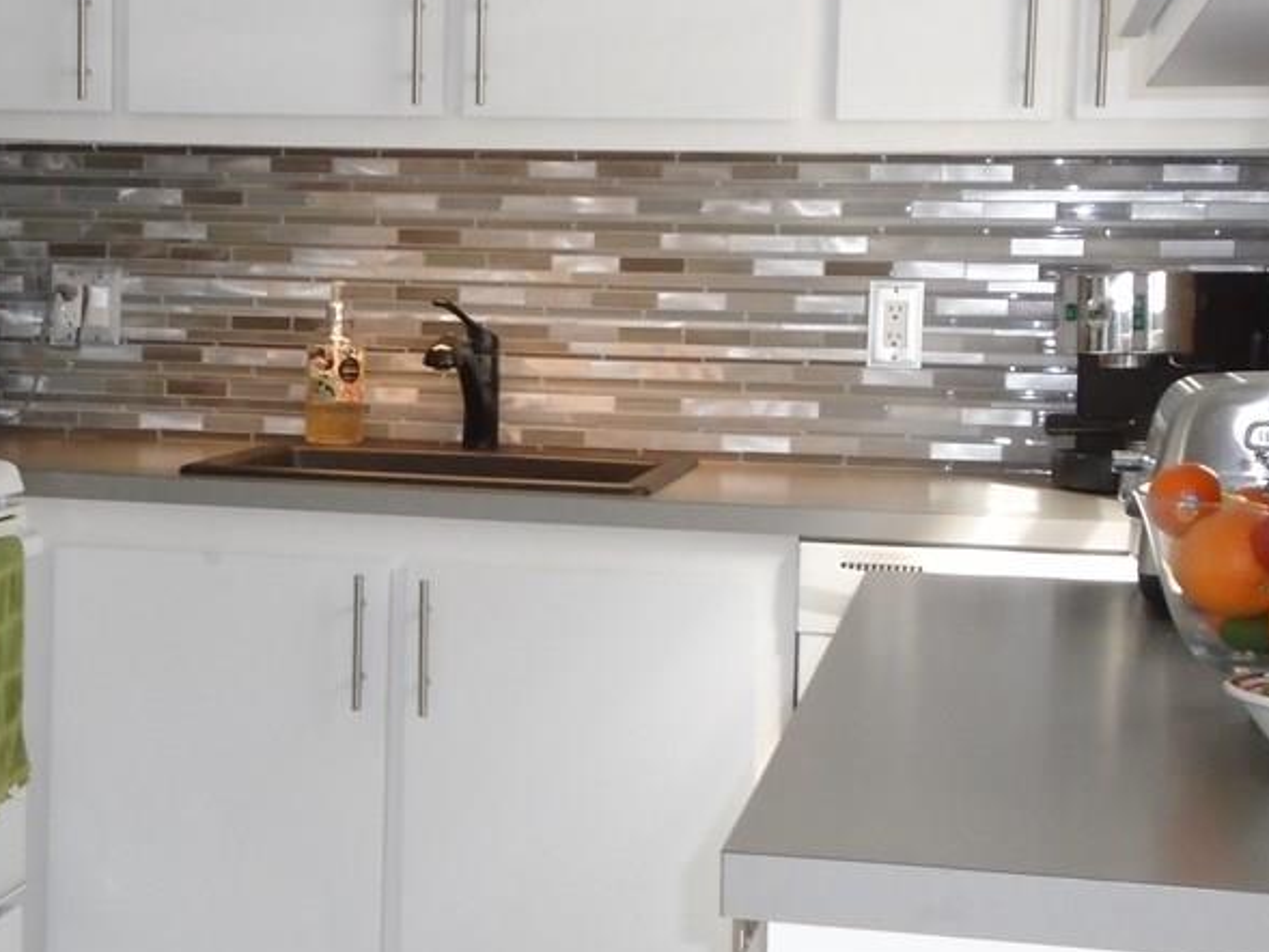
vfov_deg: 20.2
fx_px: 2677
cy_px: 448
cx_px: 388
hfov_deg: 26.5
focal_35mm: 73
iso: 400
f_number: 4.1
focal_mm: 7.4
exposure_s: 1/50
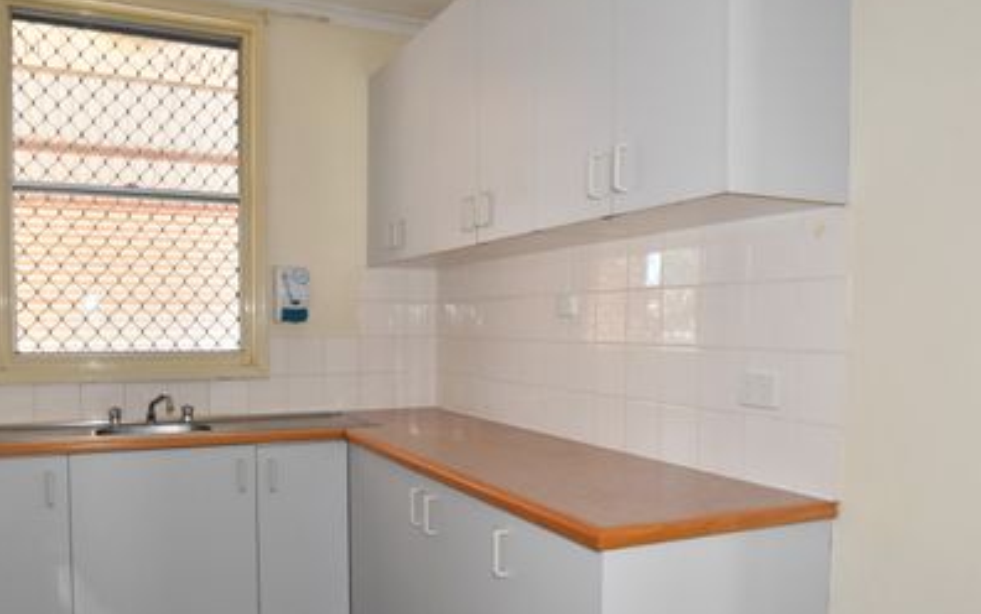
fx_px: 776
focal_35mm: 29
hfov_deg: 64.5
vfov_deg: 43.1
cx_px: 456
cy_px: 355
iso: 1100
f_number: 4
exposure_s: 1/125
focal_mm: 16
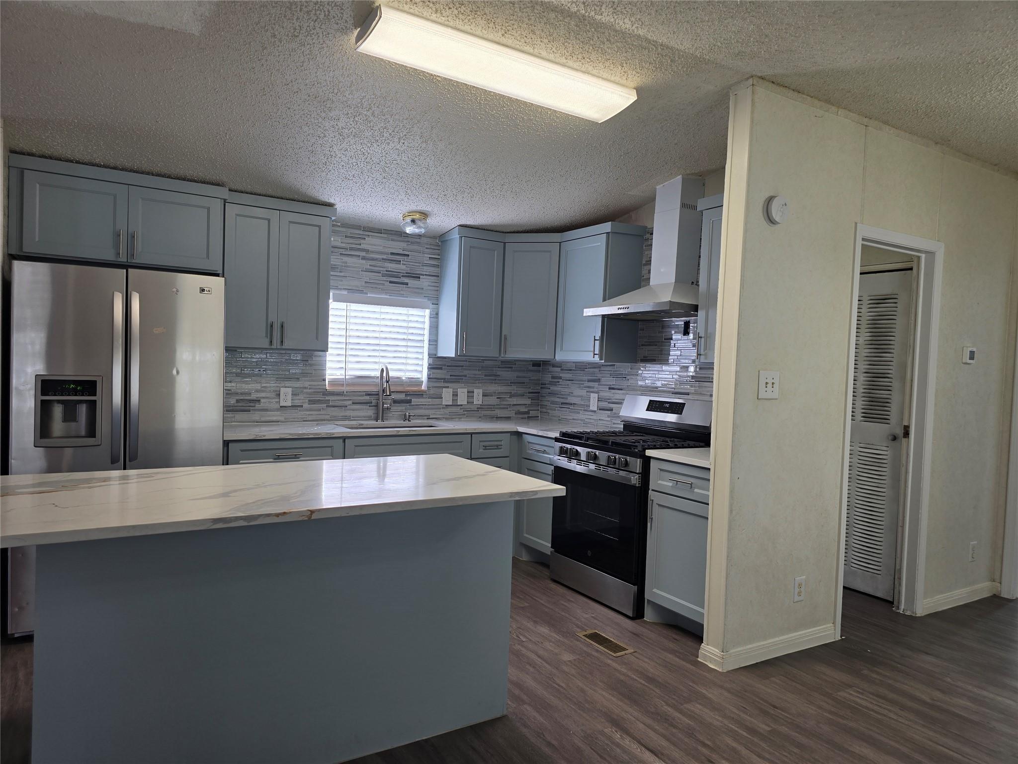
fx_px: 676
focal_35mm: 23
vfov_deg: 58.9
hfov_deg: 73.9
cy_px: 382
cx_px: 509
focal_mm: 6.3
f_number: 1.7
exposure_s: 1/50
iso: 20
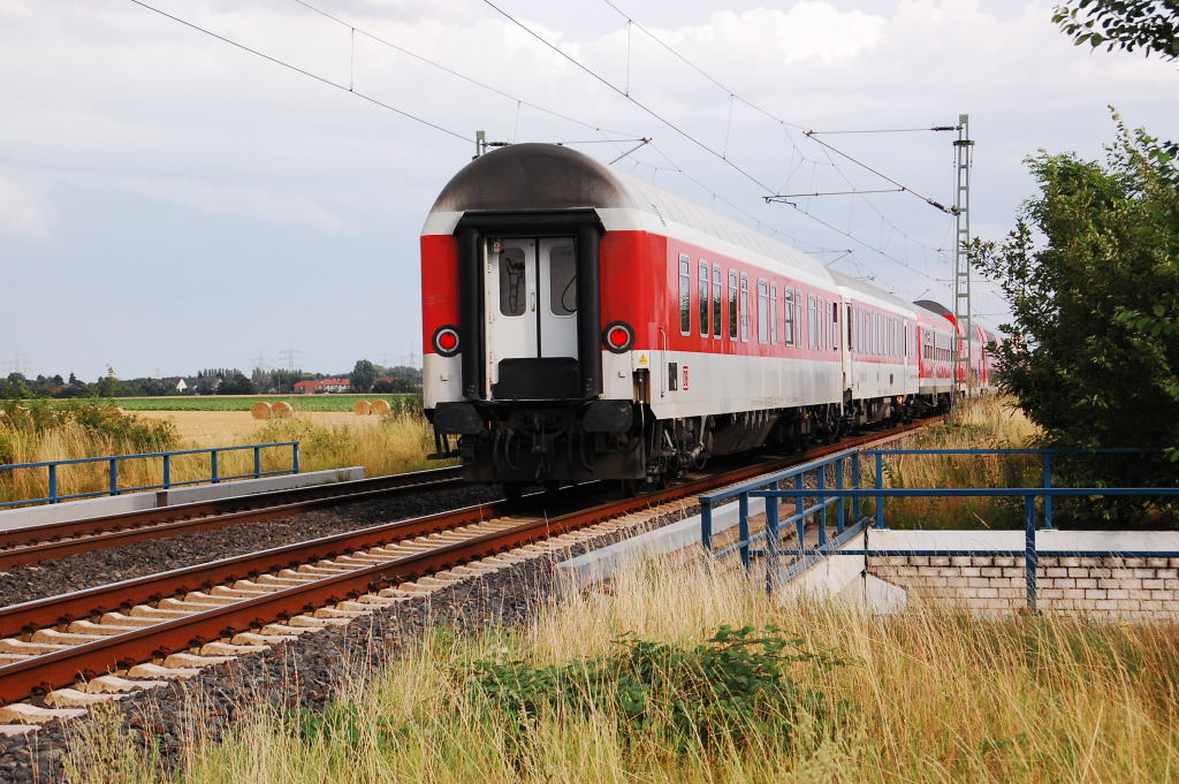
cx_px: 590
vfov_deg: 16.2
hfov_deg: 24.2
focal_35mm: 84
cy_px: 392
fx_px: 2749
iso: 800
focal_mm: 56
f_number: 9
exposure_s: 1/800
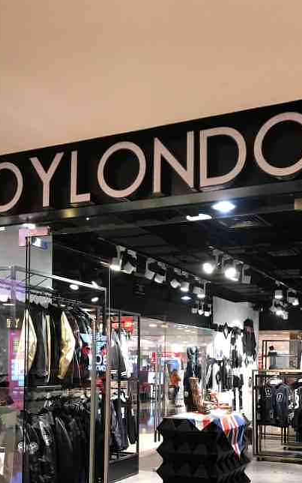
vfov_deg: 45.1
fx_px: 566
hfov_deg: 29.8
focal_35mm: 43
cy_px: 342
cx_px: 173
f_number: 1.8
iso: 40
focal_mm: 3.99
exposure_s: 1/20
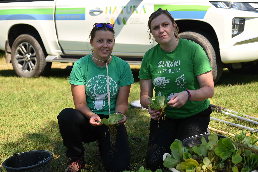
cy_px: 86
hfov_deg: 28.8
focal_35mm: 70
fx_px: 502
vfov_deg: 19.5
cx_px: 129
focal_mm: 70
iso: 100
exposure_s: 1/320
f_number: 5
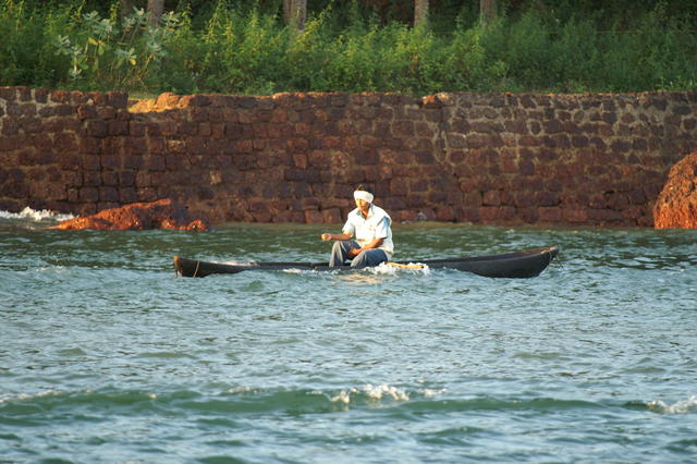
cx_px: 348
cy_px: 232
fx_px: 8708
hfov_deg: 4.6
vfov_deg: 3.1
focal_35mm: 450
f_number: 5.6
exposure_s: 1/125
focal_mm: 300
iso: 200
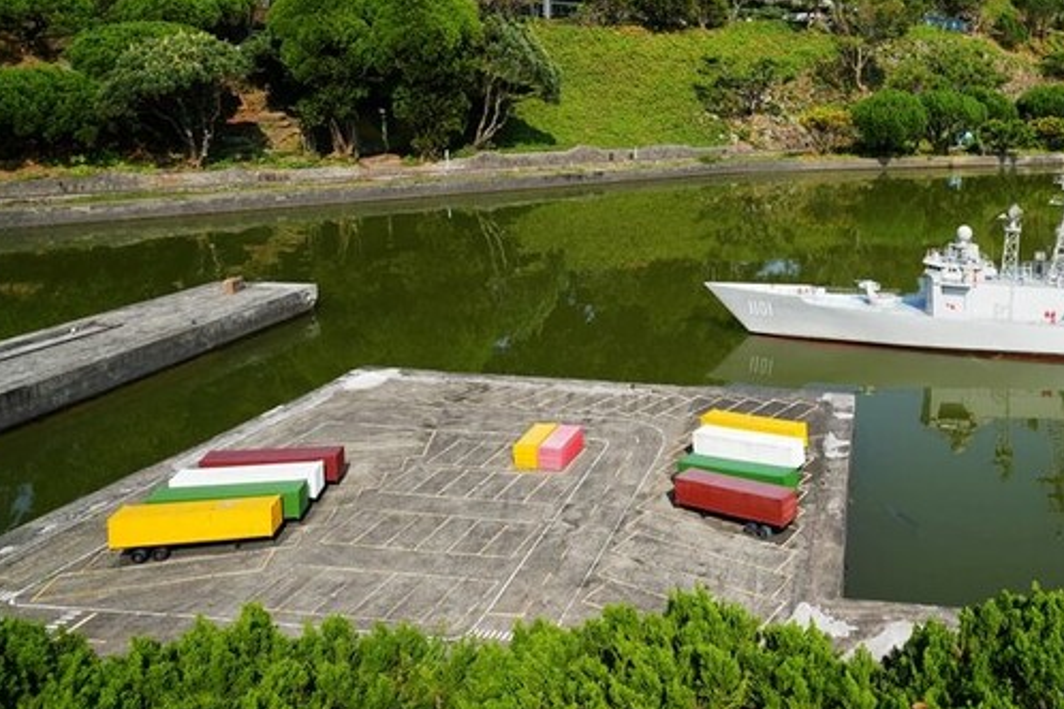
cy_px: 182
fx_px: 857
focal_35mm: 29
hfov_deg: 57.9
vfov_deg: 43.6
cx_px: 878
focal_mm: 17
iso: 500
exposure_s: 1/1250
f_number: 8
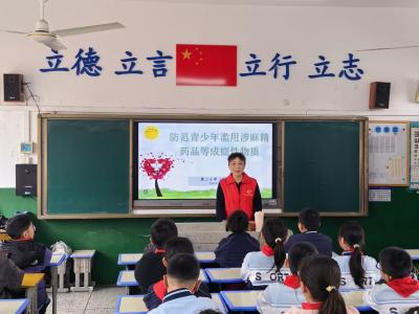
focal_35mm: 48
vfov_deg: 30.3
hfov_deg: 39.7
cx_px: 210
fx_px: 581
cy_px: 157
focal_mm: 5.75
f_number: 1.4
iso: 50
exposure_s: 1/119
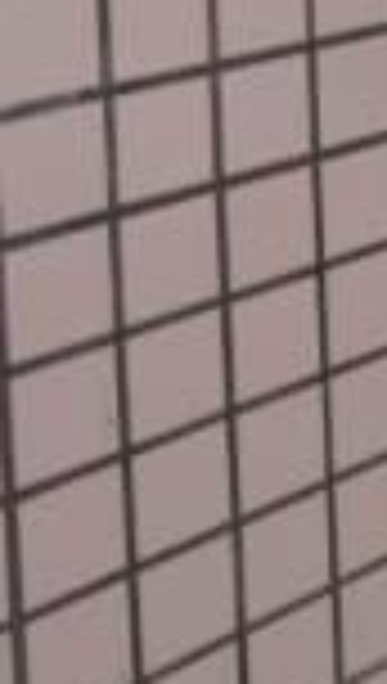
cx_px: 1080
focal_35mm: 110
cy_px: -158
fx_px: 1998
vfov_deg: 18.3
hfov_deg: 9.3
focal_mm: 4.3
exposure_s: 1/100
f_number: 3.2
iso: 80
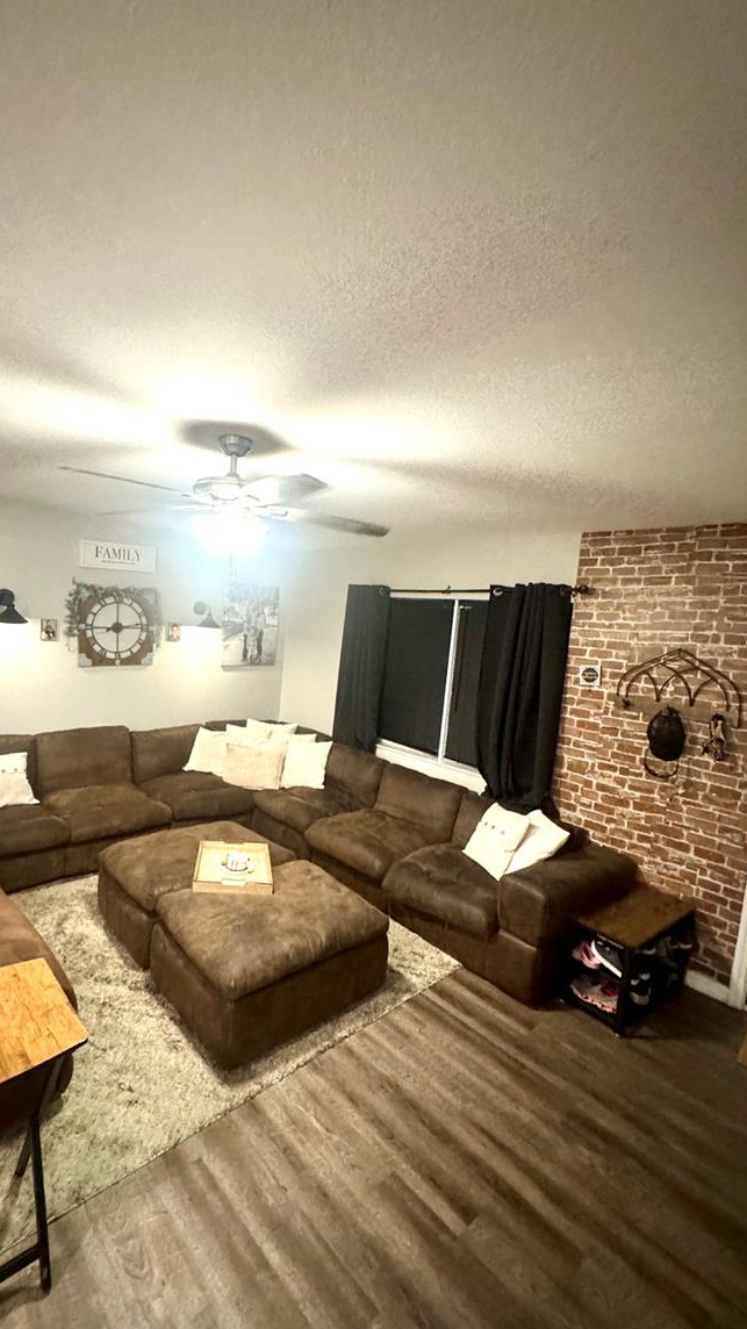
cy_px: 671
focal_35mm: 16
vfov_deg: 99.4
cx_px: 314
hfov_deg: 66.6
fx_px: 564
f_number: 2.2
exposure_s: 1/40
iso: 1000
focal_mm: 2.22
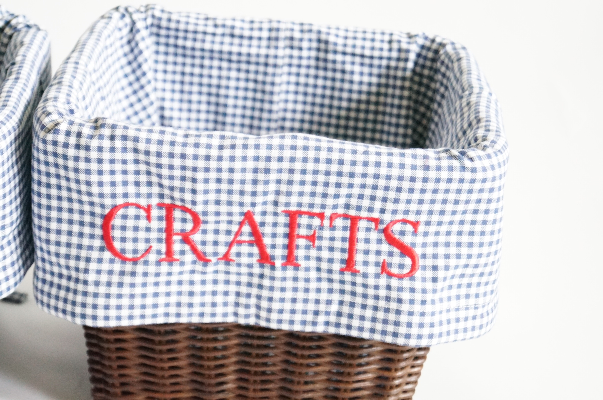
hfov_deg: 24.7
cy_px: 200
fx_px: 1380
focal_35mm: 82
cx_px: 302
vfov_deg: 16.5
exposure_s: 1/100
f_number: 5.6
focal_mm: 55
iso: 3200
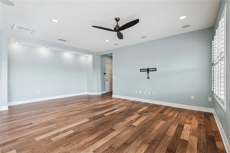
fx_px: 102
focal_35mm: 16
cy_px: 76
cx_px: 115
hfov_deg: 96.7
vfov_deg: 73.7
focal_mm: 16
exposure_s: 1/25
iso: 200
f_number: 9
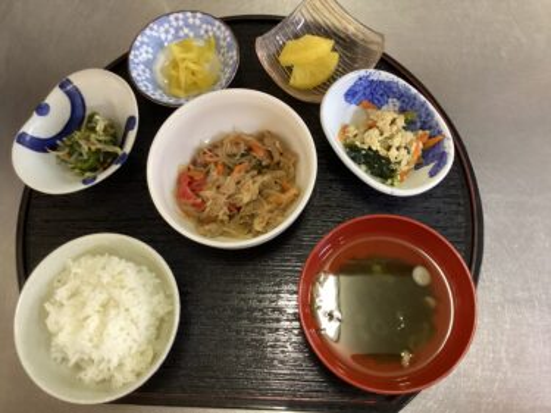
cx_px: 276
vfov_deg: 45.4
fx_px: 493
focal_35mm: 31
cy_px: 206
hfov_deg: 58.4
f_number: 2.4
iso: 320
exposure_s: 1/40
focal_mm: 3.3
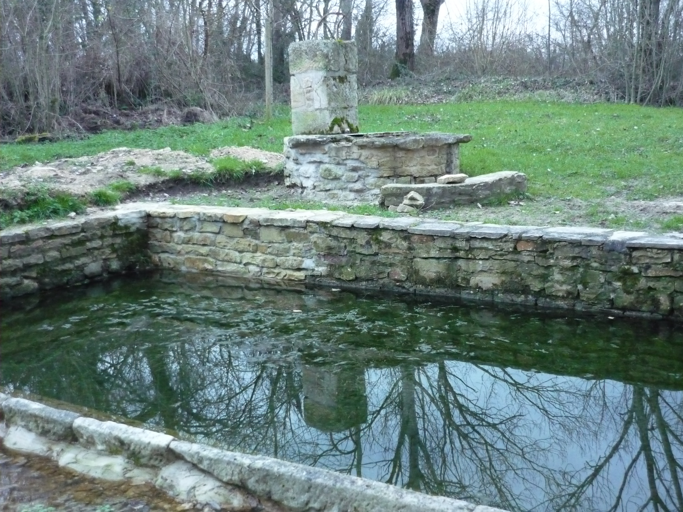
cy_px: 256
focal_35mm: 44
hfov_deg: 42.9
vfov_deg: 32.9
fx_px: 868
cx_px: 342
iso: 800
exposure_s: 1/20
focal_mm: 7.2
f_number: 3
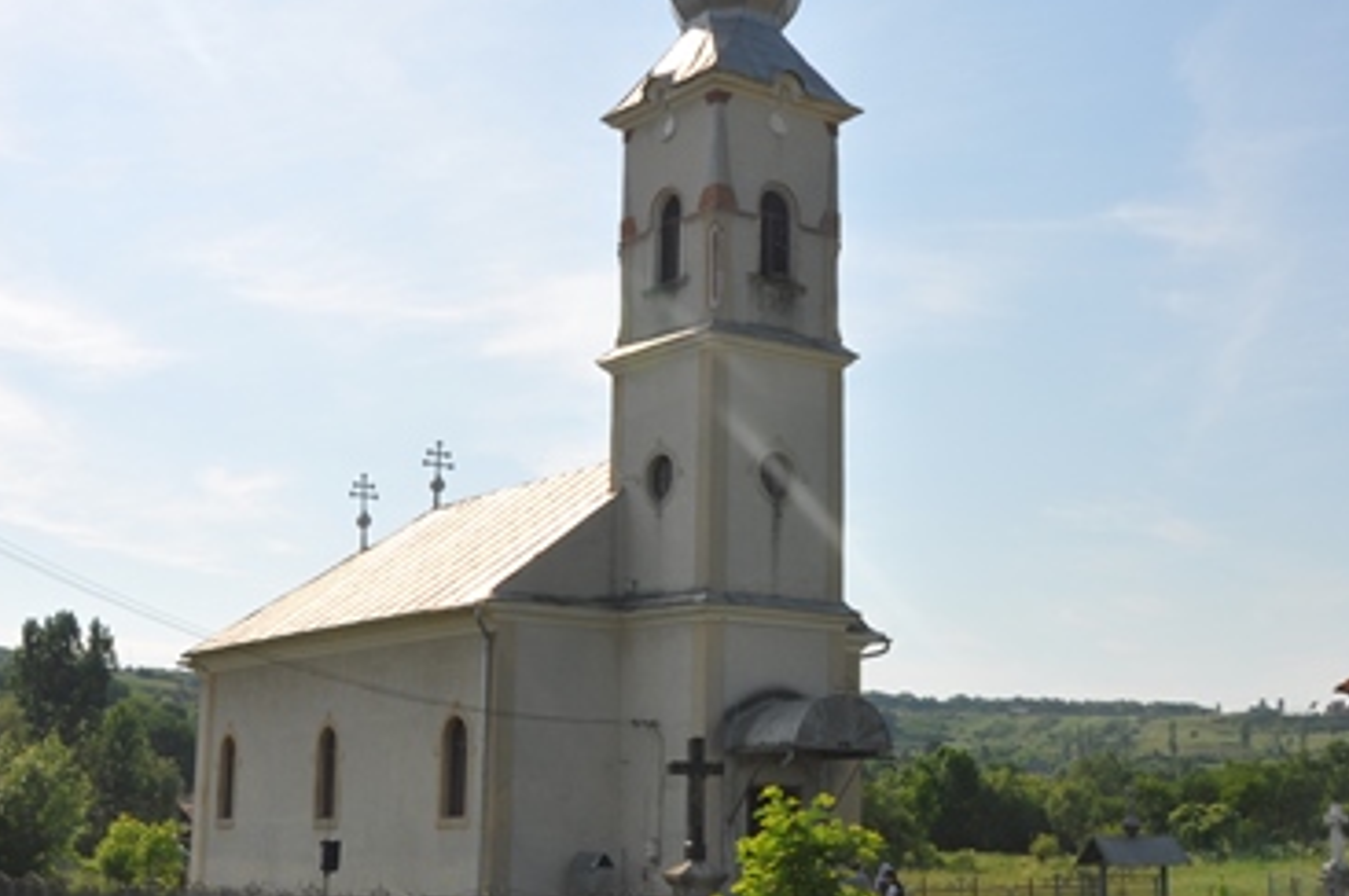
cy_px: 409
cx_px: 695
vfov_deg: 24.6
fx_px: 2054
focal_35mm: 55
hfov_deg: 36.4
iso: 200
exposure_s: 1/200
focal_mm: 21
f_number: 16
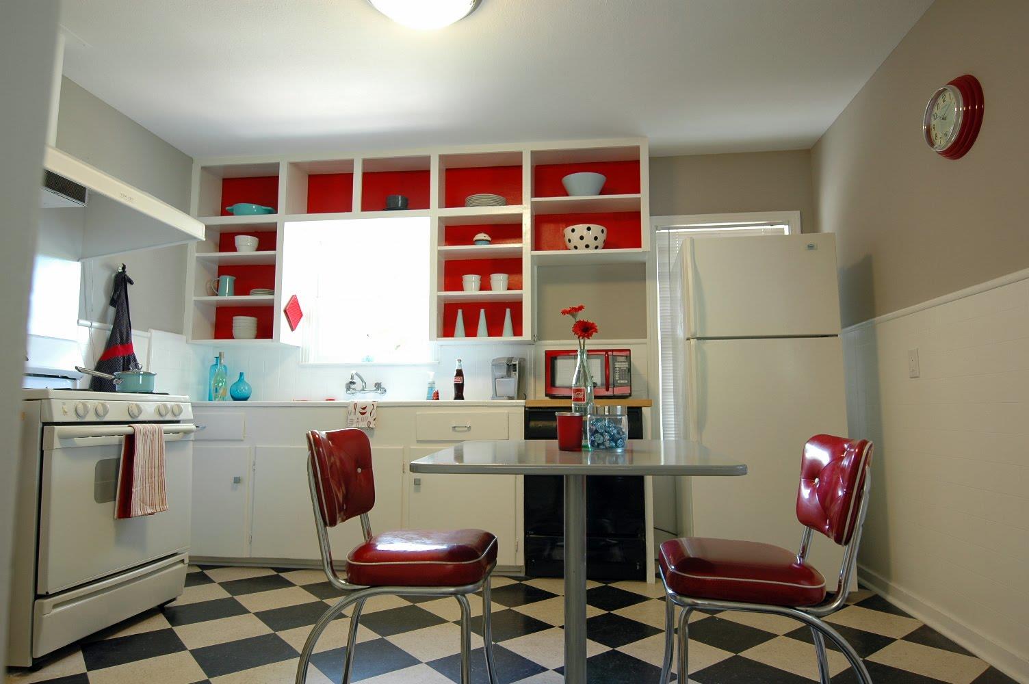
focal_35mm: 21
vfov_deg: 59.4
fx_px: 600
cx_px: 514
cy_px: 342
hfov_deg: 81.3
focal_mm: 14
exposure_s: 1/40
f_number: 3.2
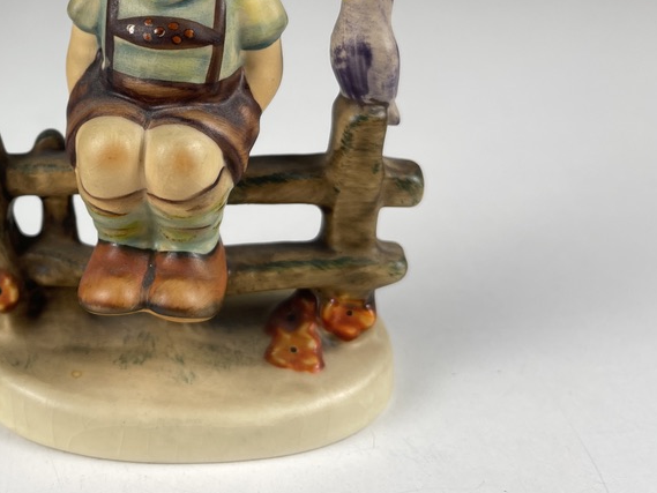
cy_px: 113
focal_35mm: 45
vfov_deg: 31.5
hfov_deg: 40.0
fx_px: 854
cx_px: 110
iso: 32
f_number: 1.6
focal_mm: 5.1
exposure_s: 1/145
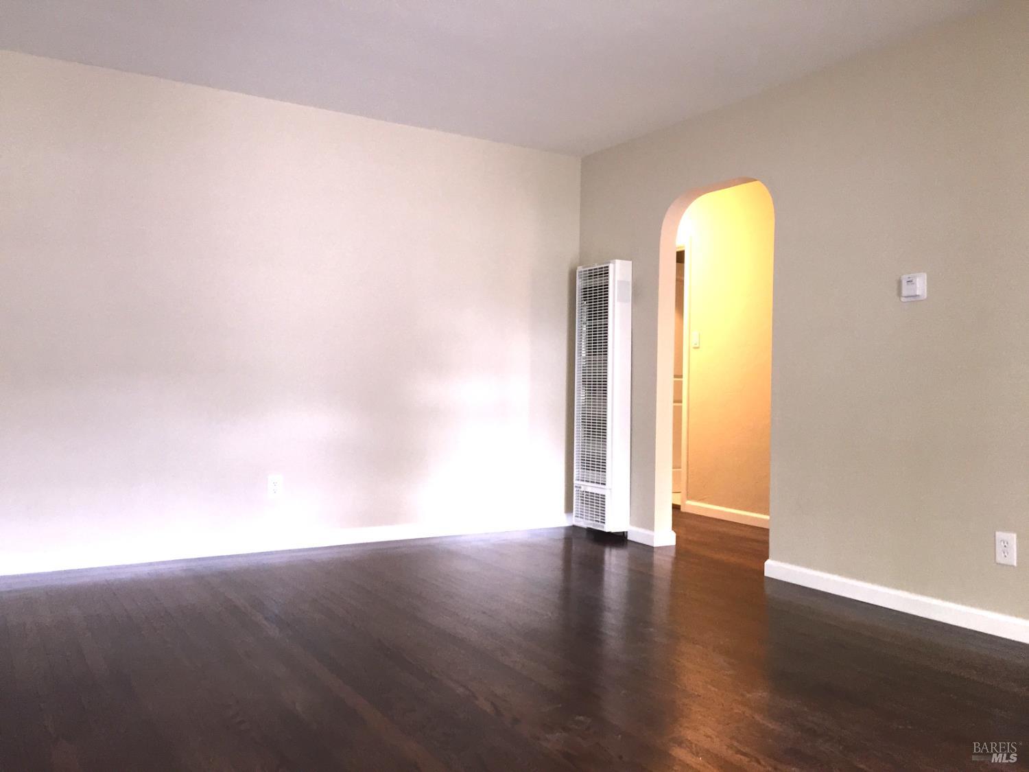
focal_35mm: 29
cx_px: 514
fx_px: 862
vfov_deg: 48.2
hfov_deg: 61.7
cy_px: 386
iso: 160
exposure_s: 1/30
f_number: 2.2
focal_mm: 4.15
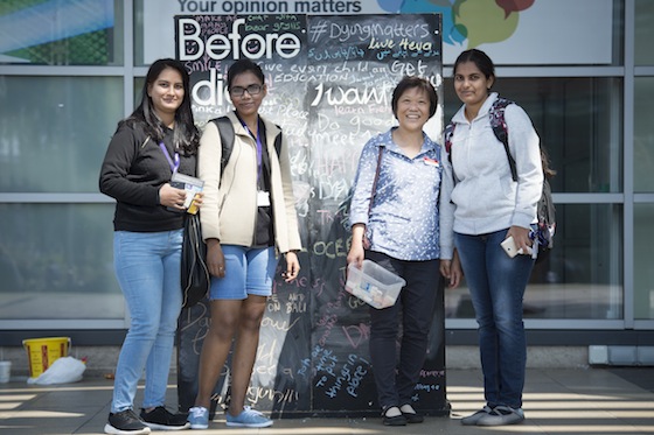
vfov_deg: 11.2
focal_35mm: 122
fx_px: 2216
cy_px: 218
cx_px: 327
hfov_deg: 16.8
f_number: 4.5
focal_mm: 122
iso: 400
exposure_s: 1/1250
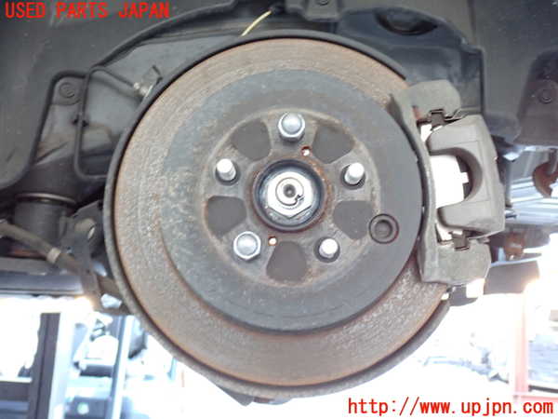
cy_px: 210
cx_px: 279
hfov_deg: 49.0
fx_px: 613
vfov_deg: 37.7
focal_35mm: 38
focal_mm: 6.83
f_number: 2.7
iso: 800
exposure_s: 1/20
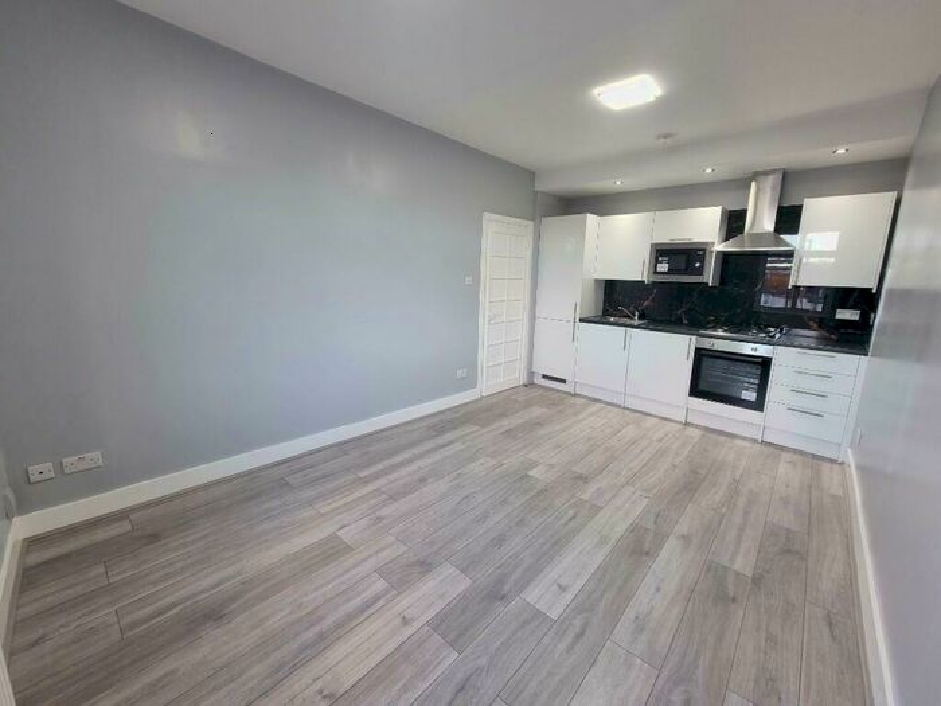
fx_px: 353
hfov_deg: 106.2
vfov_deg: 89.9
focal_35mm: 13
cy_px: 353
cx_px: 470
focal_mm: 2.2
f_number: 2.2
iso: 100
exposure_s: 1/50
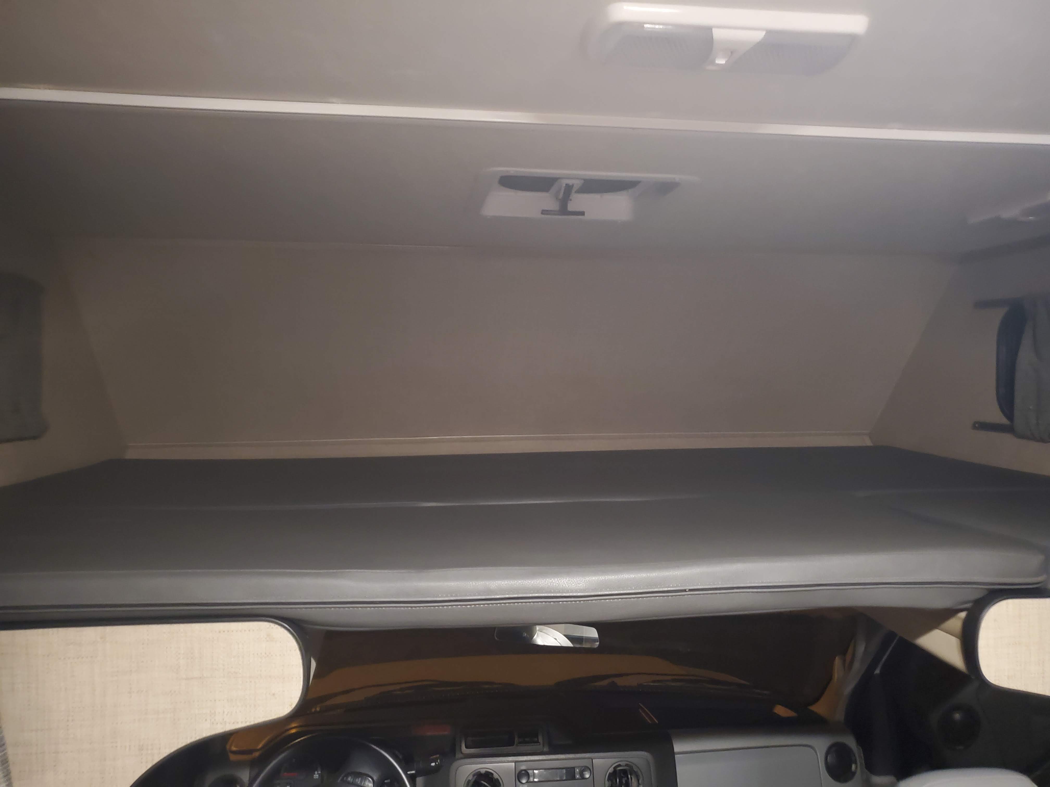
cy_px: 394
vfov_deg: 53.1
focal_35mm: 26
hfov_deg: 67.3
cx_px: 525
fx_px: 789
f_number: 1.5
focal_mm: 4.3
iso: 800
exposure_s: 1/10
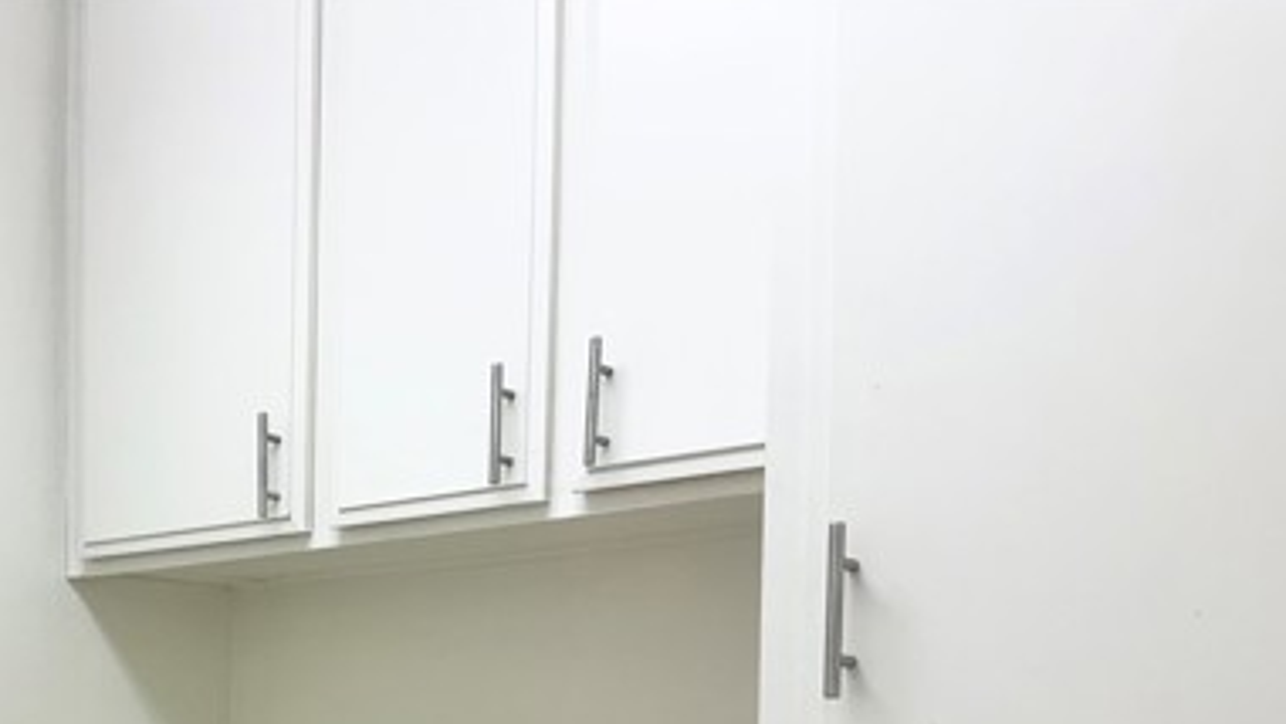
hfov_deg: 44.2
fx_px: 1501
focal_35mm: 44
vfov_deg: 25.2
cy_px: 795
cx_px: 264
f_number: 1.78
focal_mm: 6.86
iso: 64
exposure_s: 1/120
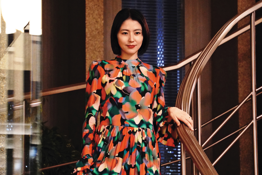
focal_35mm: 200
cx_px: 131
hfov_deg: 10.3
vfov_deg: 6.9
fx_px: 1455
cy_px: 88
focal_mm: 200
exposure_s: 1/125
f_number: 5.6
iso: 12800
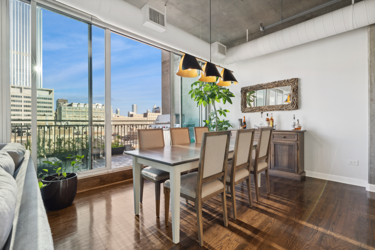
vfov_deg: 73.7
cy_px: 125
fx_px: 167
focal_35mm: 16
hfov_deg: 96.7
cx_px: 188
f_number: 7.1
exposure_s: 1/200
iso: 320
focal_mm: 16
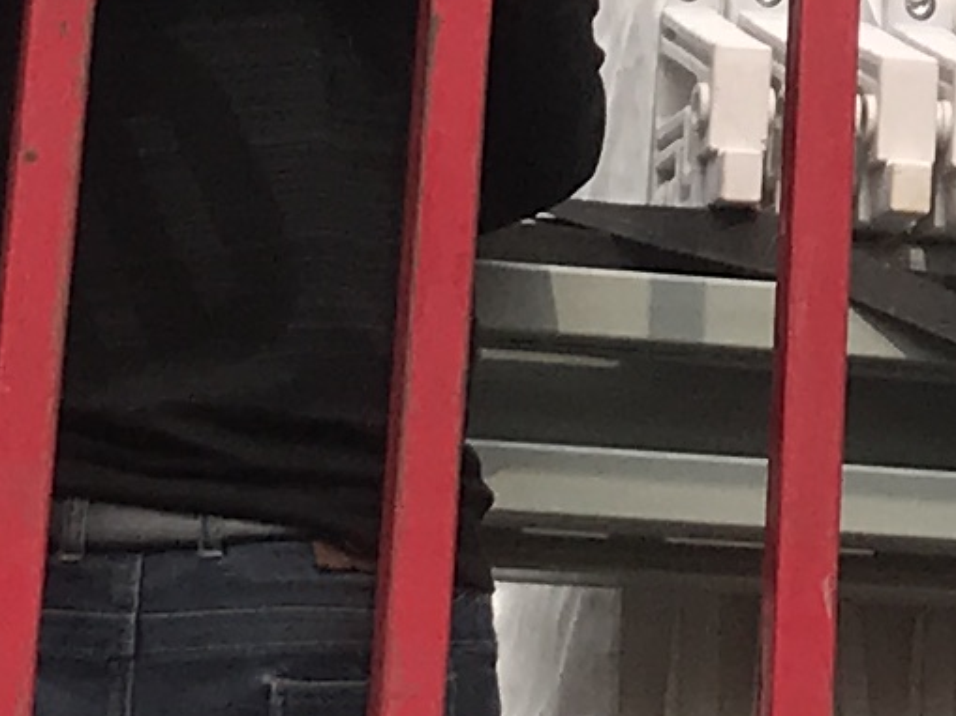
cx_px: 1172
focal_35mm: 222
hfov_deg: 8.8
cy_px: -866
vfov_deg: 6.4
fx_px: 6127
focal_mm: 3.99
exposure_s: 1/2591
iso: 20
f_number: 1.8
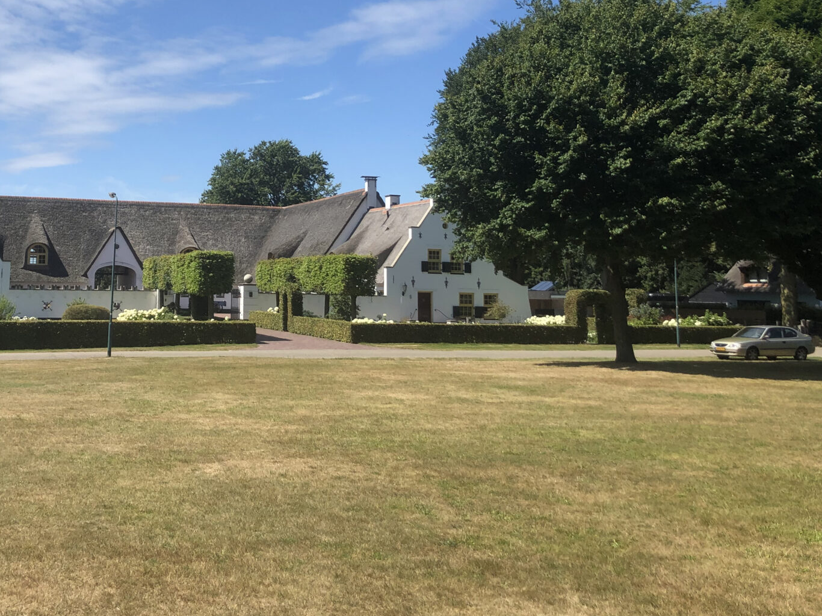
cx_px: 221
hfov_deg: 44.5
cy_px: 176
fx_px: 973
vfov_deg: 34.6
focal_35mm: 41
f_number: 1.8
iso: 20
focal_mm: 3.99
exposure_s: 1/2114
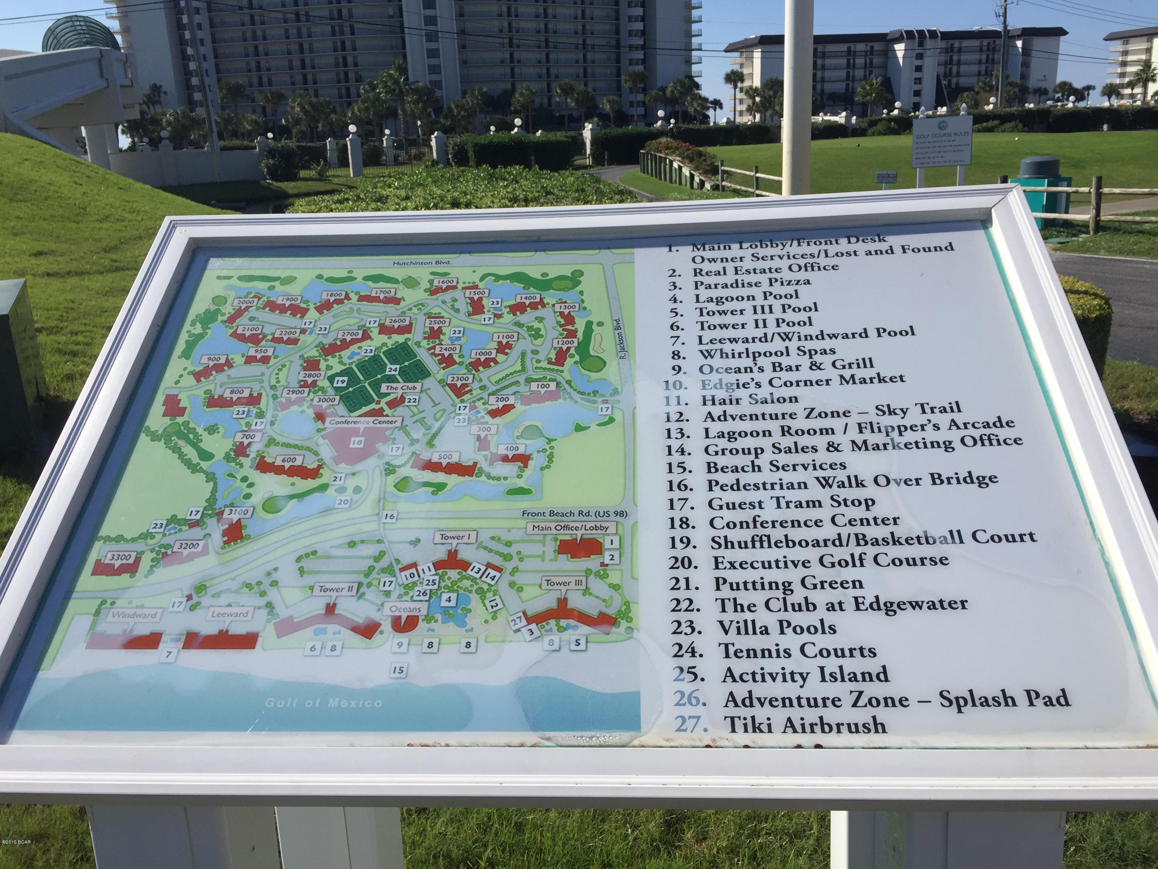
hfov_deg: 61.7
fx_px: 970
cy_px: 434
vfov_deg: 48.2
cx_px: 579
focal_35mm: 29
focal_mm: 4.15
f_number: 2.2
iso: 32
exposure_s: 1/3300
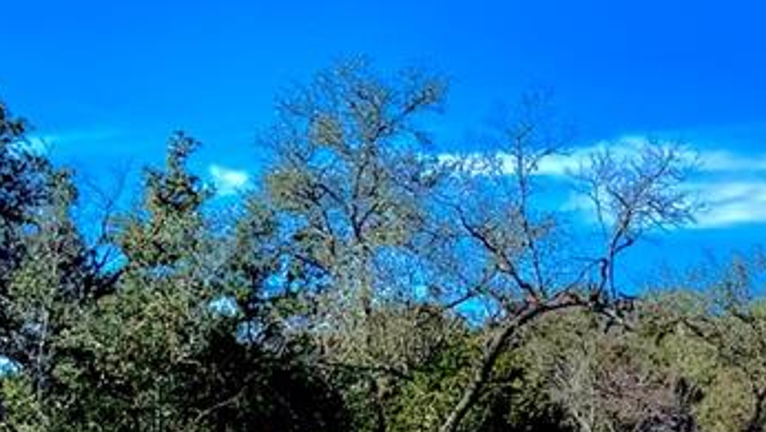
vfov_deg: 10.4
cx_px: 945
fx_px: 2357
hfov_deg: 17.5
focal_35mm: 116
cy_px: 423
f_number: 1.78
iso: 80
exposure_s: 1/4950
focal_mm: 6.76
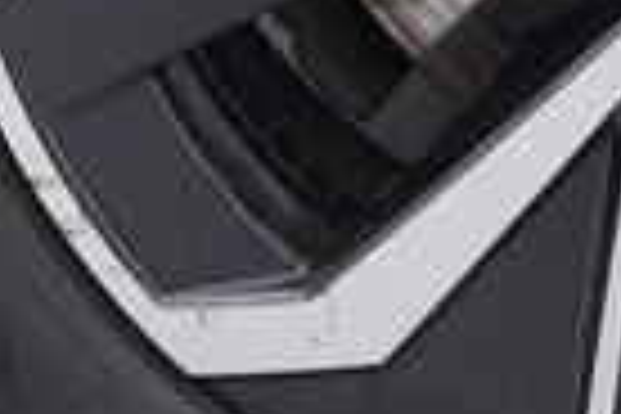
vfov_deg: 5.0
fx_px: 4623
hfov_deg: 7.6
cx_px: 788
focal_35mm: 268
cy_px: -466
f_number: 3.5
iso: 125
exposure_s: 1/60
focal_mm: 24
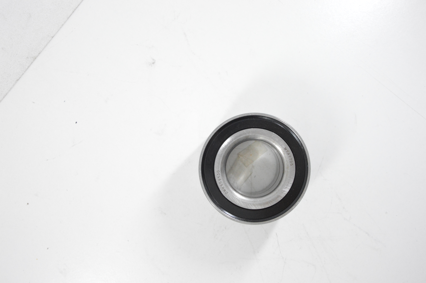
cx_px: 213
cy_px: 142
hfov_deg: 38.9
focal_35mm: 51
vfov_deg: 26.4
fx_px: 603
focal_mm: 34
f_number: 7.1
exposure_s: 1/100
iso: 3200
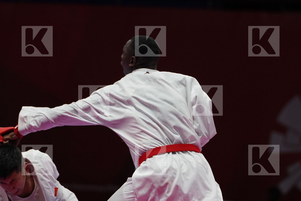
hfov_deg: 6.8
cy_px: 100
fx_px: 2533
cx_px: 150
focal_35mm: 303
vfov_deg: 4.5
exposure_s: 1/1000
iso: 2500
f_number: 4
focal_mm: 202
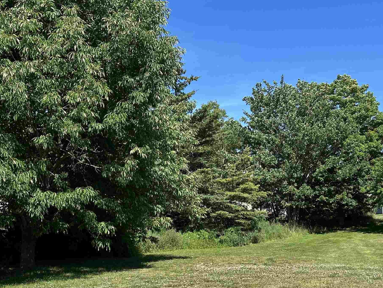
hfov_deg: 45.7
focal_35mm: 41
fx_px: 454
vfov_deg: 34.3
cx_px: 176
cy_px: 222
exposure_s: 1/2525
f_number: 1.78
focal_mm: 6.86
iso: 80
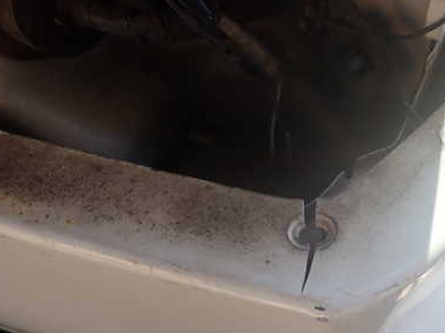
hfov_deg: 45.9
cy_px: 225
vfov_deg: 35.5
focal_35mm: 40
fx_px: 514
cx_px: 306
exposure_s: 1/160
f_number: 2.8
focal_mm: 4.5
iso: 100
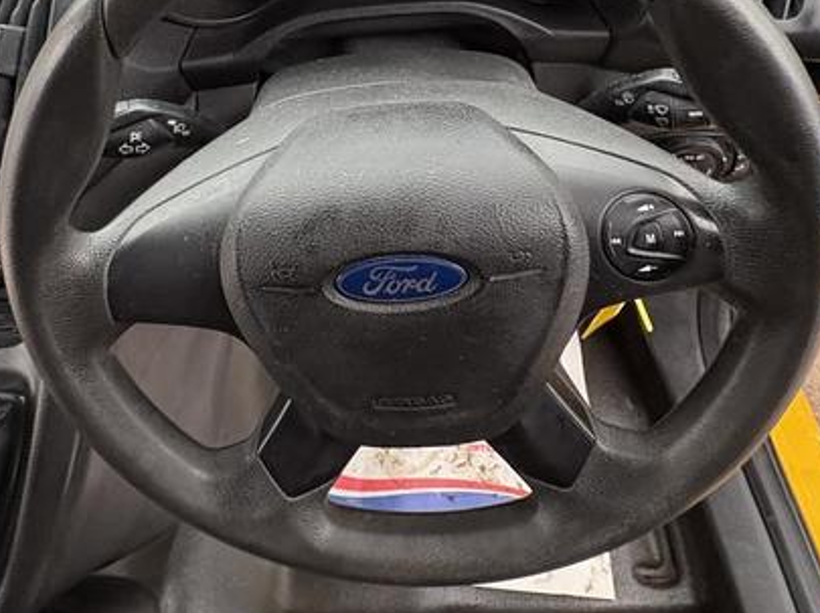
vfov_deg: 41.6
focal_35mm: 31
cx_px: 330
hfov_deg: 58.0
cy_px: 57
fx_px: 734
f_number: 2.2
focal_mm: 2.22
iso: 250
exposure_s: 1/60
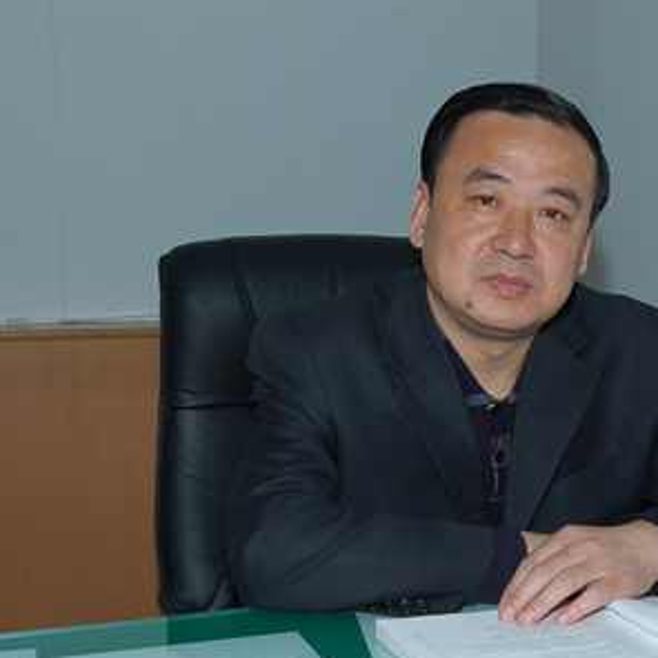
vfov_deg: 27.5
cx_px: 525
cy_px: 441
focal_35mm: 62
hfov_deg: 27.2
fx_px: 1333
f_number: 6.3
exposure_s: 1/60
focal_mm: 24
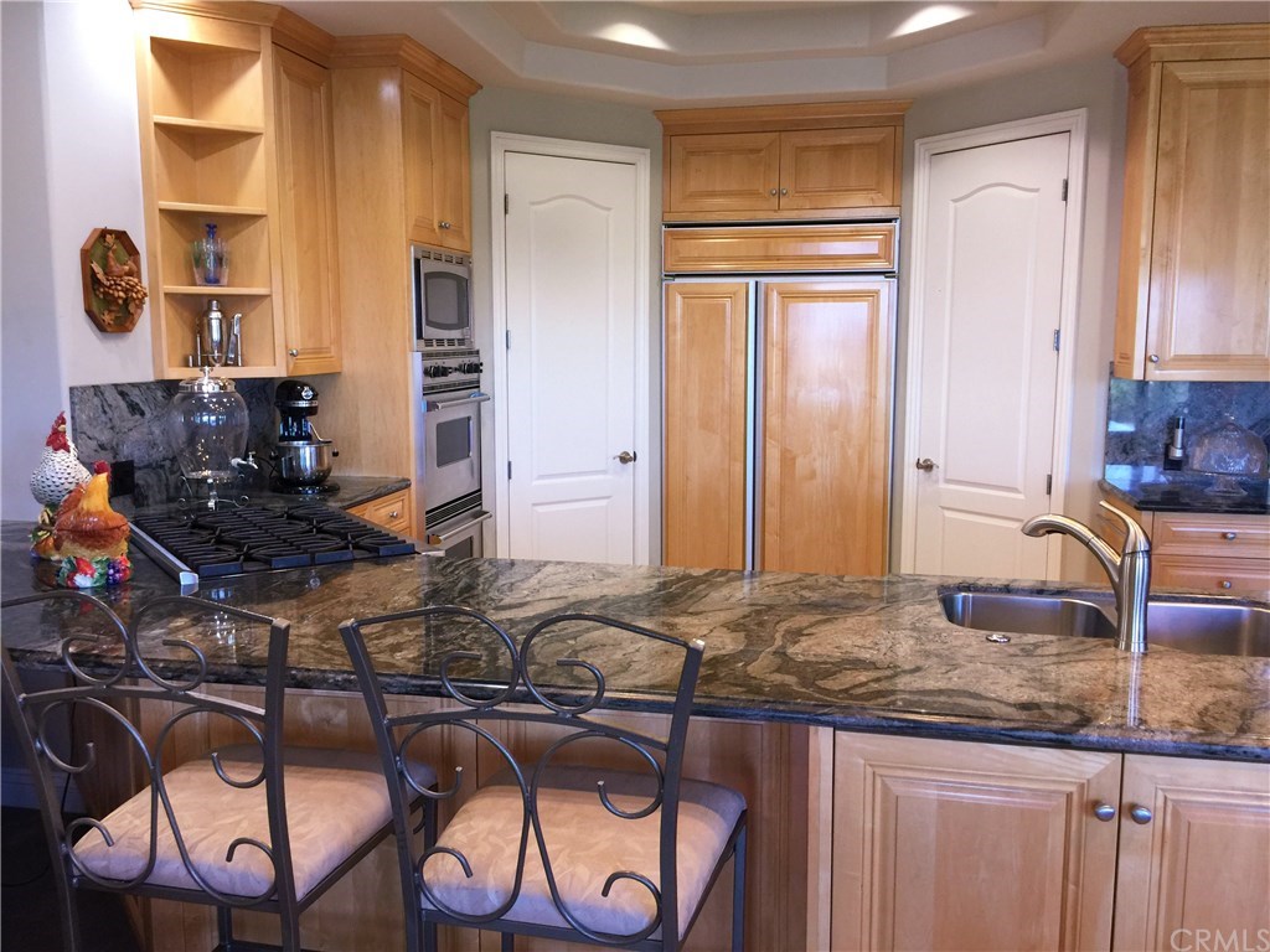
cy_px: 476
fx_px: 1064
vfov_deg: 48.2
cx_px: 635
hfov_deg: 61.7
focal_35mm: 29
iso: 50
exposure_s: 1/30
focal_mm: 4.15
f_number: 2.2
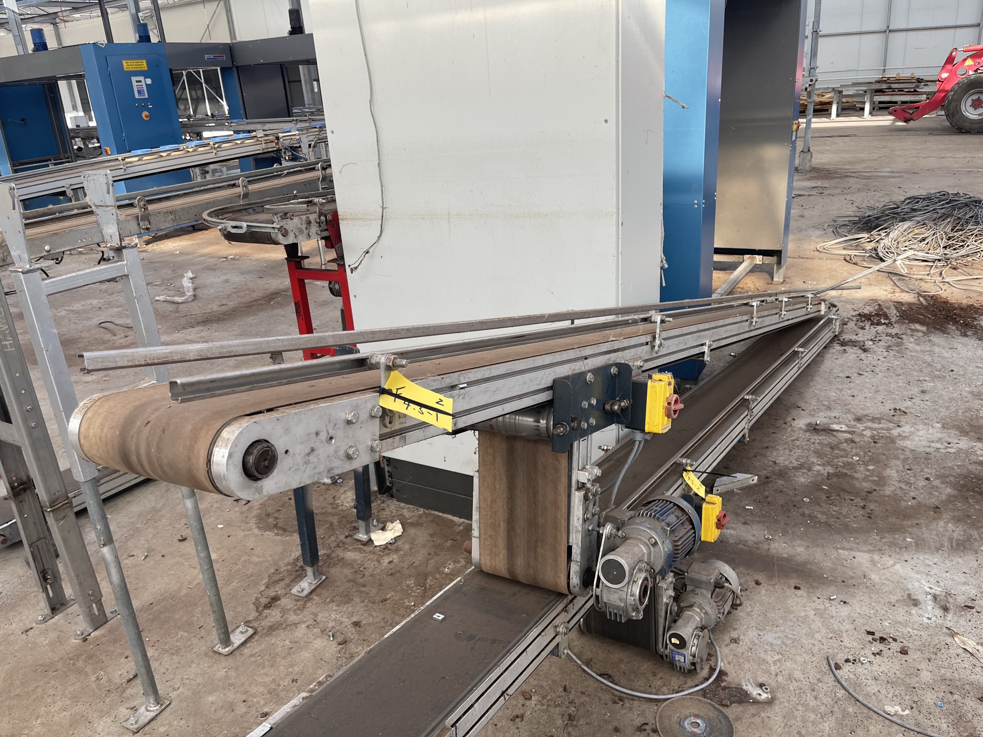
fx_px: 738
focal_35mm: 26
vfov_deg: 53.1
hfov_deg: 67.3
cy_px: 368
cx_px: 492
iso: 32
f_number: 1.6
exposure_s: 1/432
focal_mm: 5.1
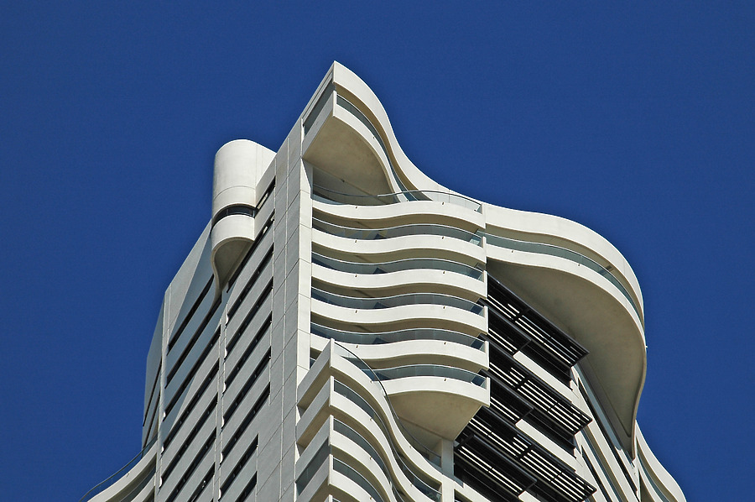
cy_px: 251
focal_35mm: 150
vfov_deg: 9.1
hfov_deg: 13.7
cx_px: 378
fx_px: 3142
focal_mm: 100
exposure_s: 1/1000
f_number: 8
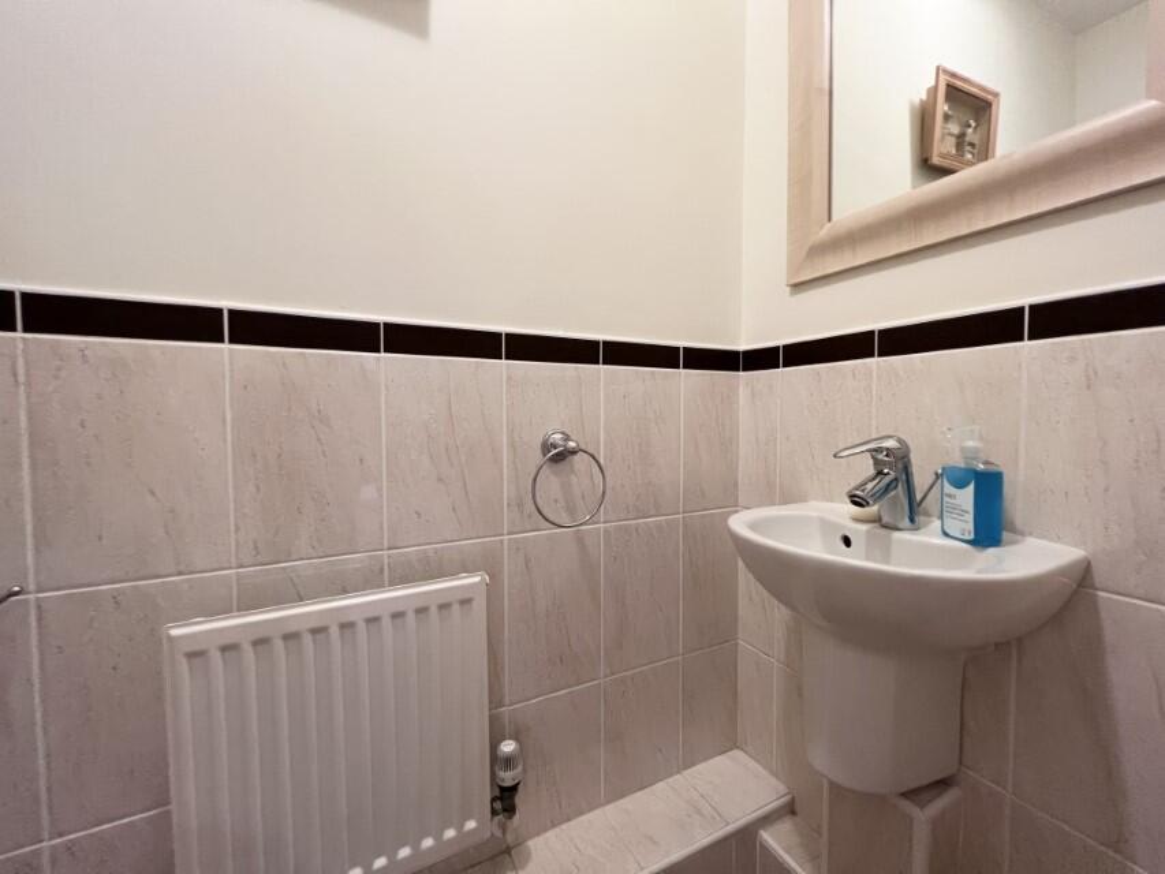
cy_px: 437
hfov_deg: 106.2
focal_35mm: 13
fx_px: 438
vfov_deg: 89.9
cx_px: 582
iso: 250
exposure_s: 1/50
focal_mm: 1.57
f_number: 1.8
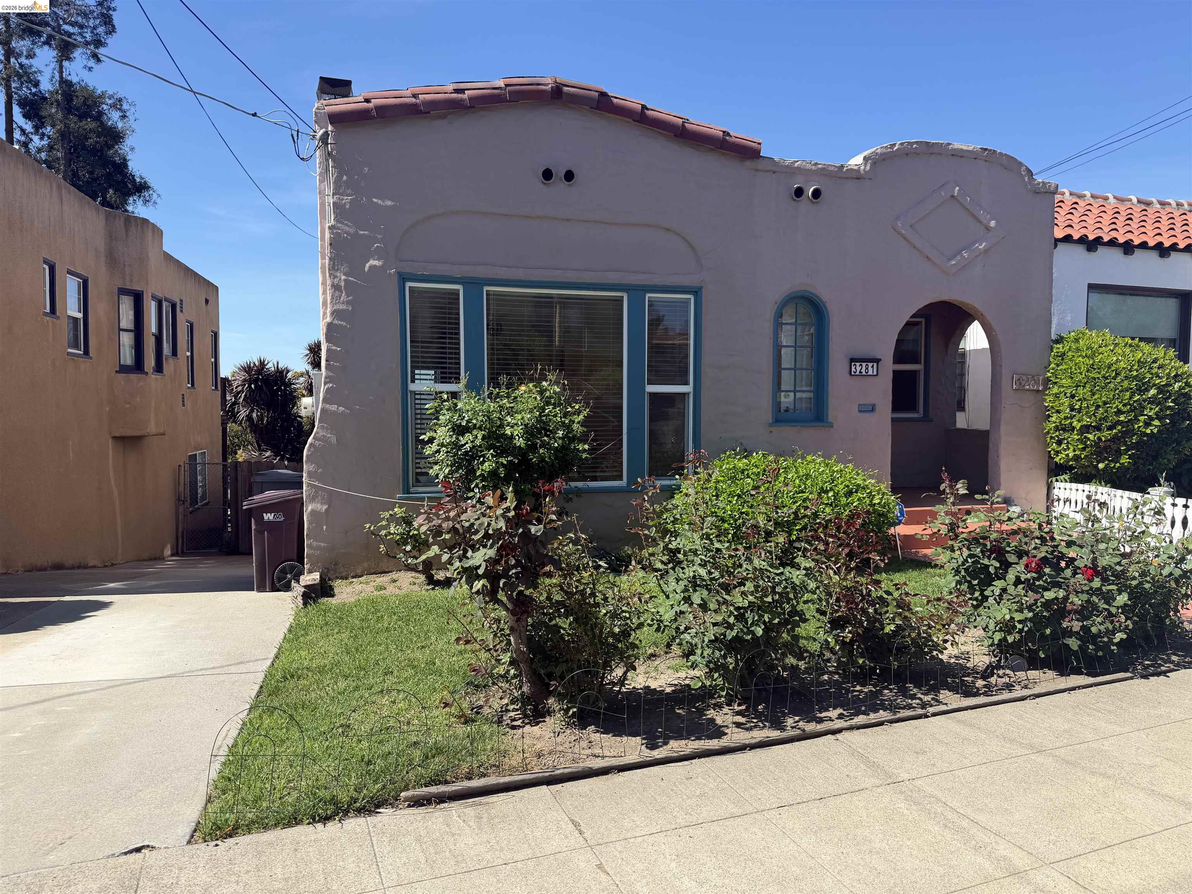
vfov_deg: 56.8
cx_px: 596
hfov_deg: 71.6
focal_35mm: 24
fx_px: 826
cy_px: 447
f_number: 1.78
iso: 80
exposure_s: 1/3145
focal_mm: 6.76
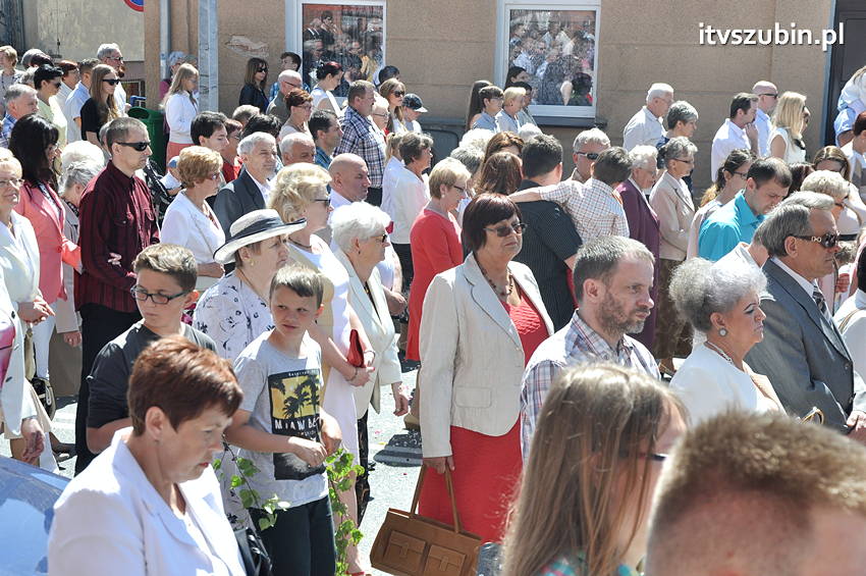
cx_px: 433
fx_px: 1802
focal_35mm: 75
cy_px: 288
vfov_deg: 18.1
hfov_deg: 27.0
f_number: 10
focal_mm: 50
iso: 400
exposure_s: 1/400
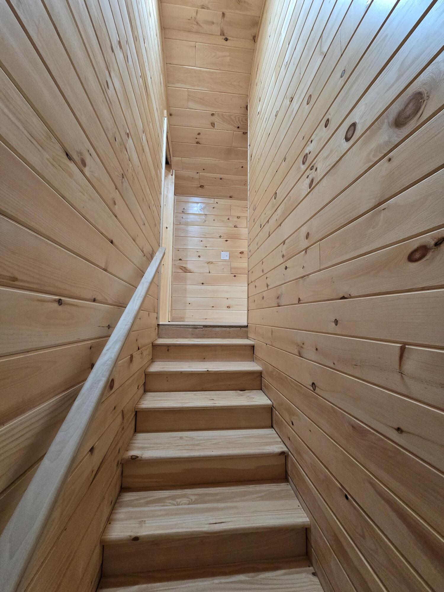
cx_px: 222
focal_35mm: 13
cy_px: 296
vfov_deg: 106.2
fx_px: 222
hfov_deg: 89.9
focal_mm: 2.2
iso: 400
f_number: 2.2
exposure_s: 1/60
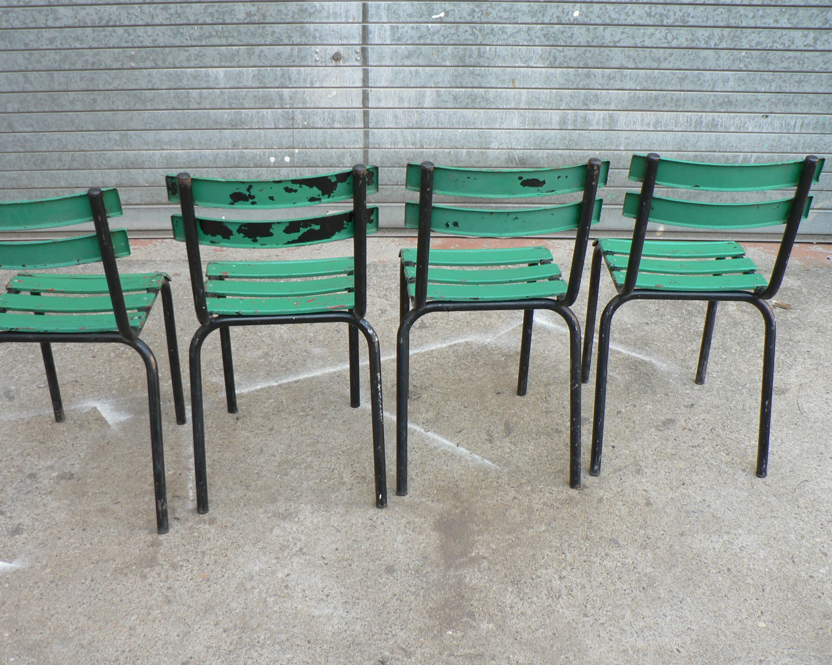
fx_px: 936
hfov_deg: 47.9
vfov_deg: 39.2
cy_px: 334
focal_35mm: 38
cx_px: 382
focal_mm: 6
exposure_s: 1/80
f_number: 2.8
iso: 80
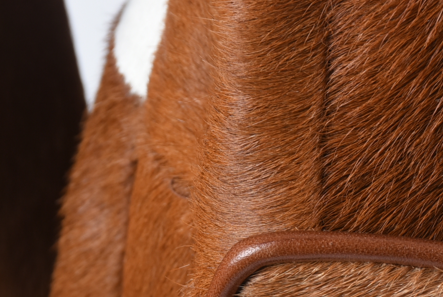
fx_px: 4693
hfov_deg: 5.4
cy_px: 393
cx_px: 168
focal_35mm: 381
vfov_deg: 3.6
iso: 200
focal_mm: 90
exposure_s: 1/200
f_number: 13
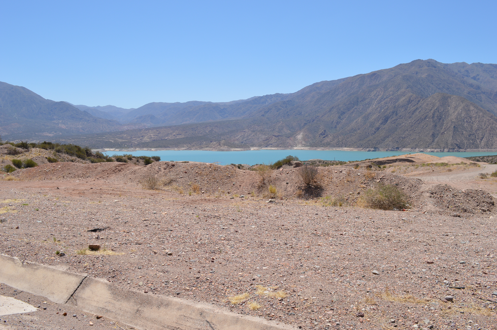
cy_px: 165
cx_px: 248
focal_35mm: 33
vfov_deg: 39.9
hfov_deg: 57.3
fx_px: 455
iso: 100
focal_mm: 22
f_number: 8
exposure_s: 1/250
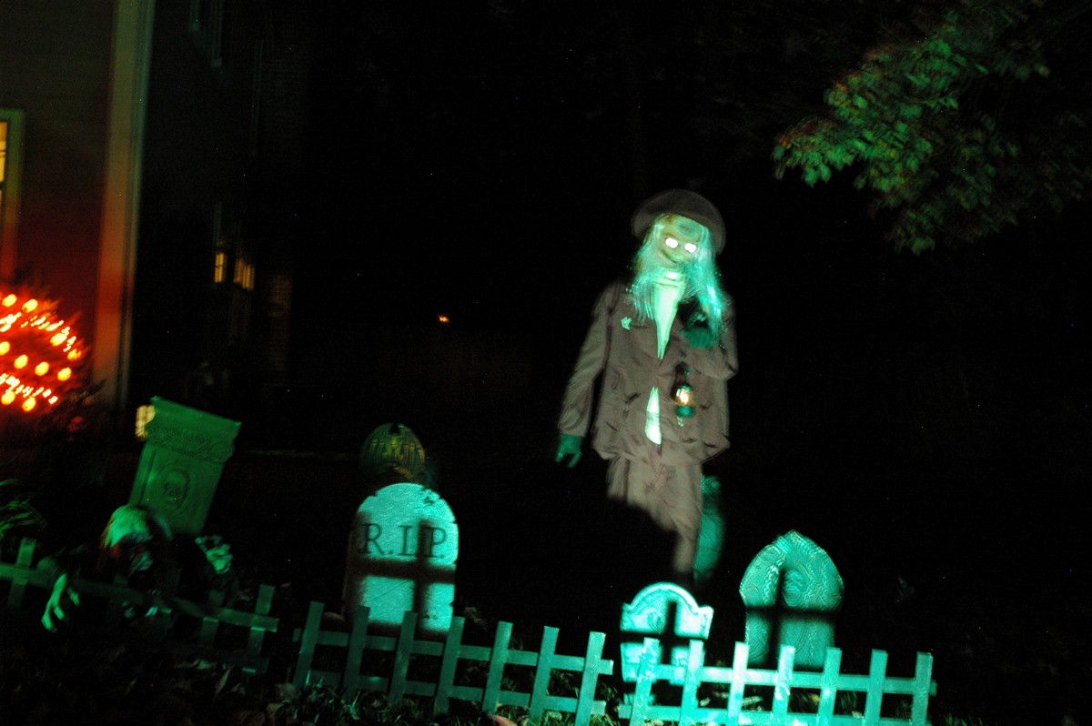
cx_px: 546
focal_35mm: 44
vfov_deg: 30.8
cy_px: 363
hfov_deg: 45.0
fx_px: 1318
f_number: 5.6
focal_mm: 29
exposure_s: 1/1.3
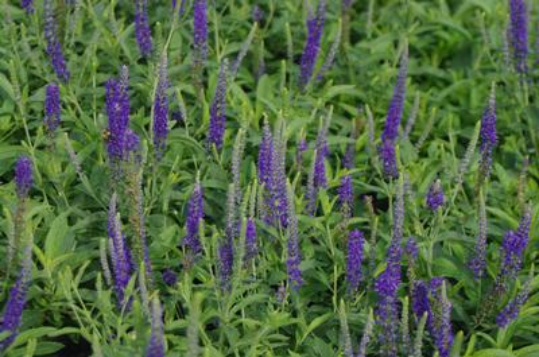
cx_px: 270
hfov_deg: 17.1
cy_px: 178
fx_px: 1793
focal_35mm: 120
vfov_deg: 11.4
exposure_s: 1/160
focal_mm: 80
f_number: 6.3
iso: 100
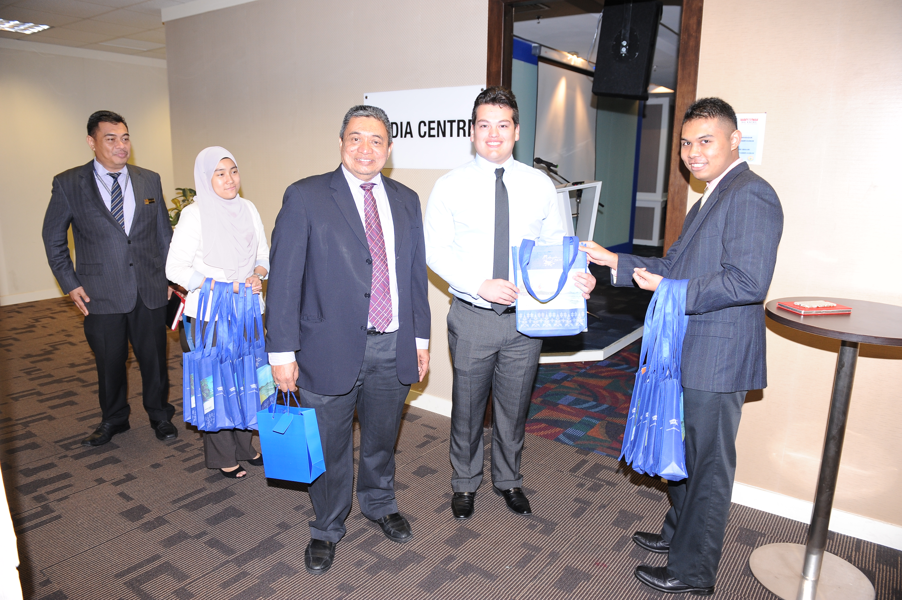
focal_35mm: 26
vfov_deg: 49.5
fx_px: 651
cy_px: 300
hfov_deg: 69.4
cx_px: 451
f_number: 3.5
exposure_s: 1/160
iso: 800
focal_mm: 26
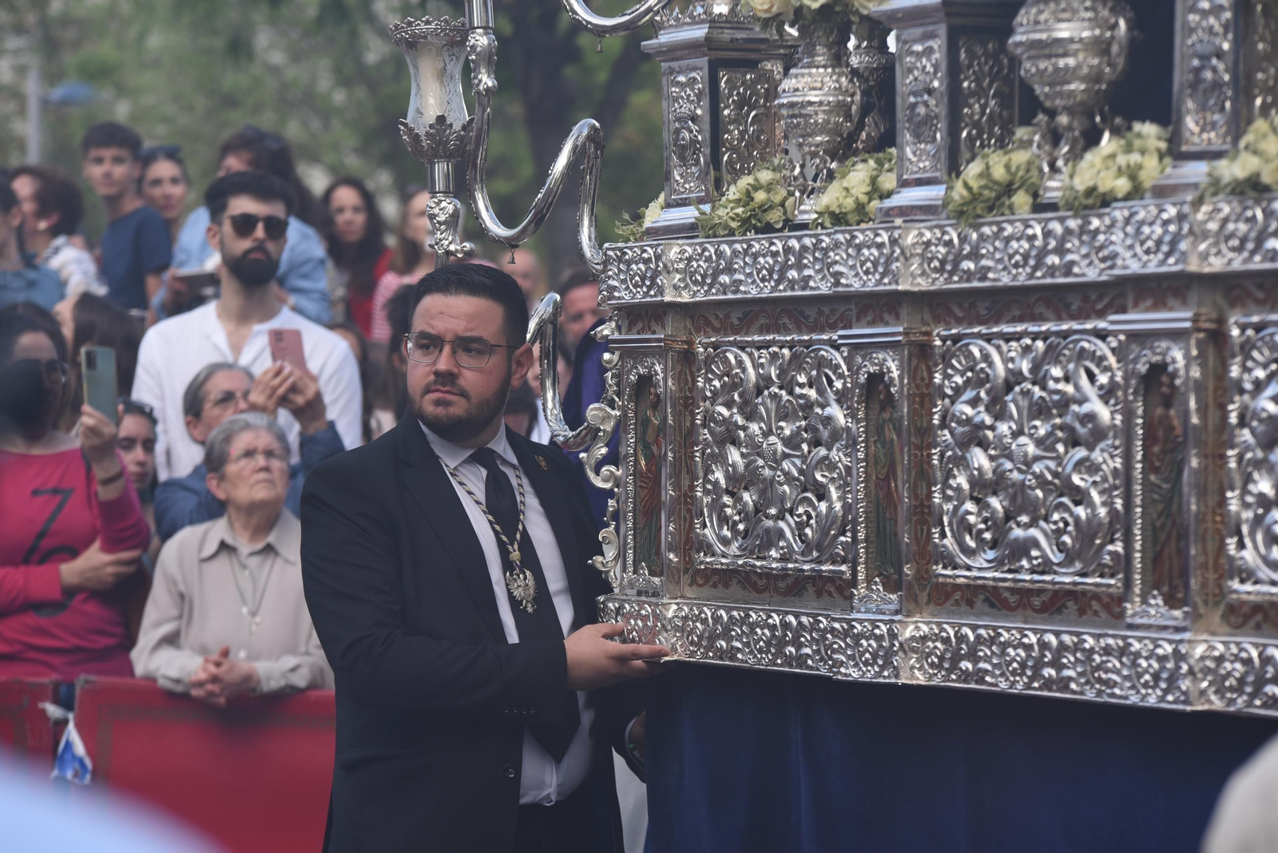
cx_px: 639
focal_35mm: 140
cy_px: 426
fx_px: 4972
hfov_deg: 14.6
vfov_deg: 9.8
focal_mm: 140
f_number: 5
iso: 200
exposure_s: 1/320
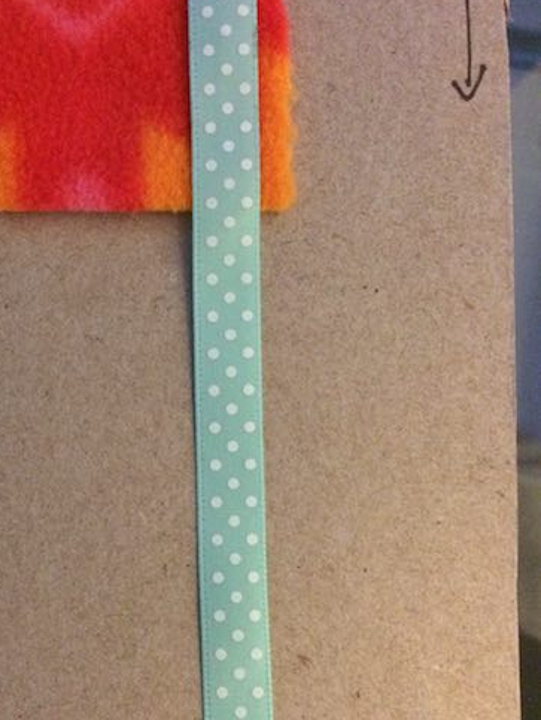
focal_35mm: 45
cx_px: 123
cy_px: 422
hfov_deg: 31.5
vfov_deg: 41.9
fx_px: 936
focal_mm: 4.15
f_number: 2.2
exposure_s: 1/15
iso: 500
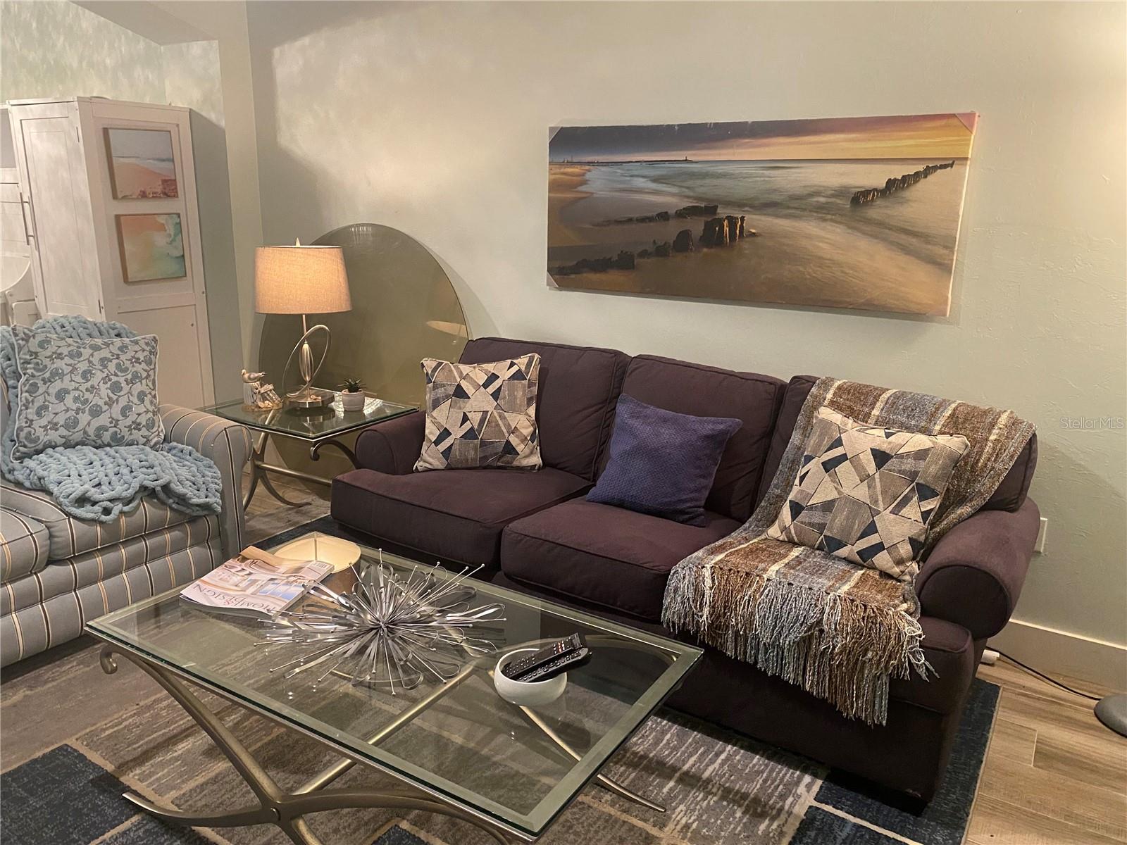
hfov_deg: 67.3
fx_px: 846
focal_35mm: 26
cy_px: 422
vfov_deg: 53.1
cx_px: 564
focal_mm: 4.25
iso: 320
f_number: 1.8
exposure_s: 1/60
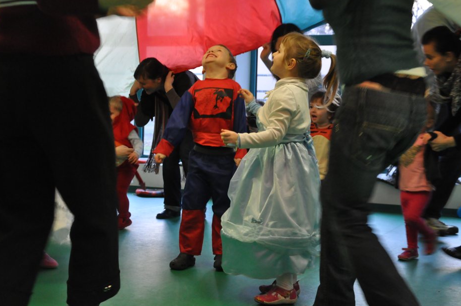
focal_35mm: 63
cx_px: 242
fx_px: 806
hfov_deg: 31.9
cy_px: 140
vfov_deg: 21.5
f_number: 4.5
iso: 2000
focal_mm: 38
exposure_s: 1/40
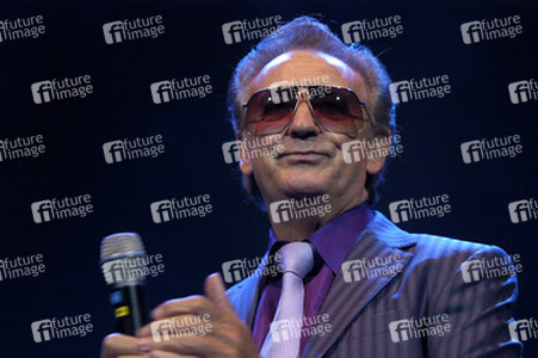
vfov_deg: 11.4
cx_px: 269
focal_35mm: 120
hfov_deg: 17.1
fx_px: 1792
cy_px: 179
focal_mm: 80
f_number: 2.8
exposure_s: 1/125
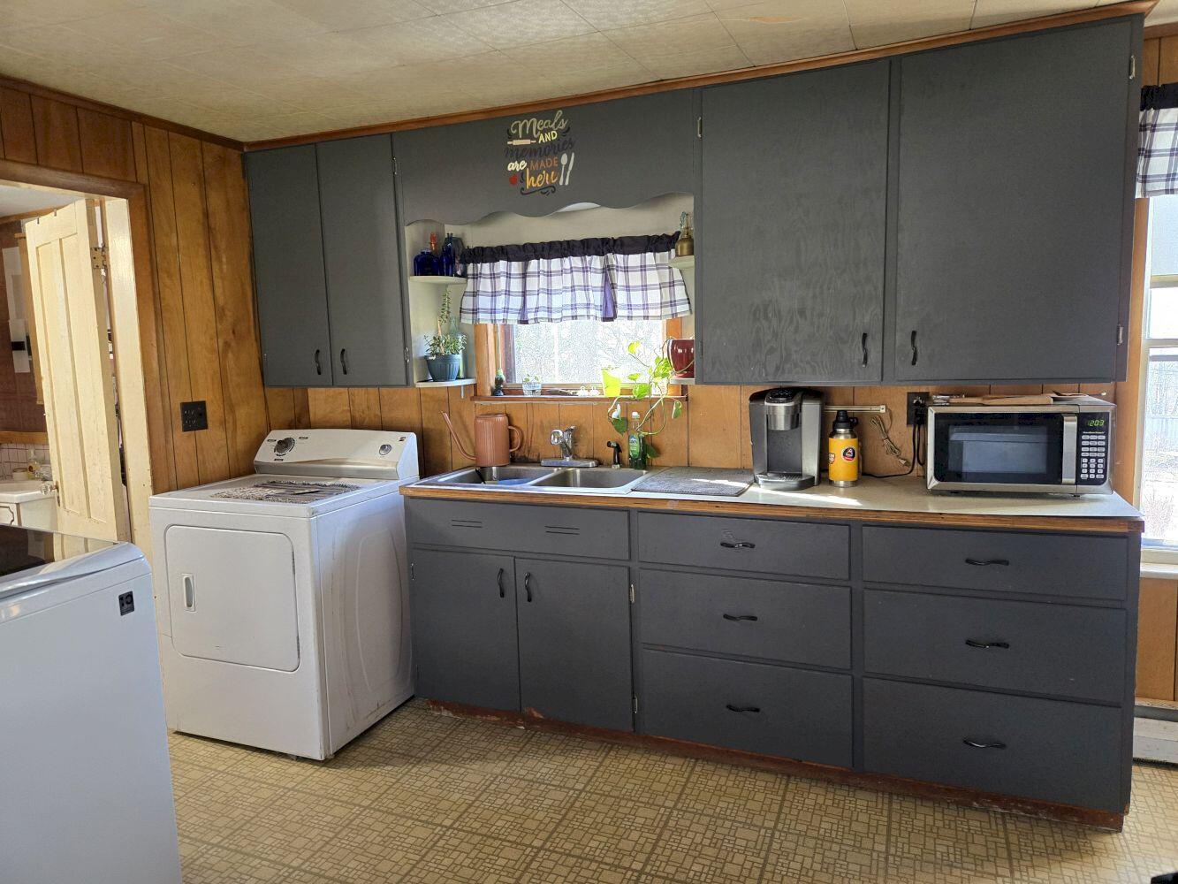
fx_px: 783
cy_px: 442
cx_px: 589
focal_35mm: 23
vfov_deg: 58.9
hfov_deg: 73.9
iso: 400
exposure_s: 1/120
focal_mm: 5.4
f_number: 1.8
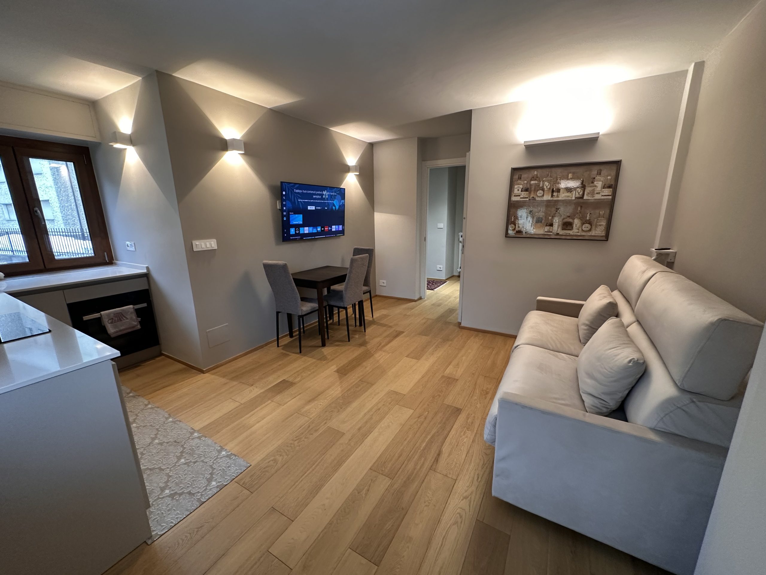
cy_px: 288
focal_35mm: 14
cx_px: 383
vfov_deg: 85.7
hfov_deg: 102.1
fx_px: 310
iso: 200
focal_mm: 2.22
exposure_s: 1/50
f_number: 2.2
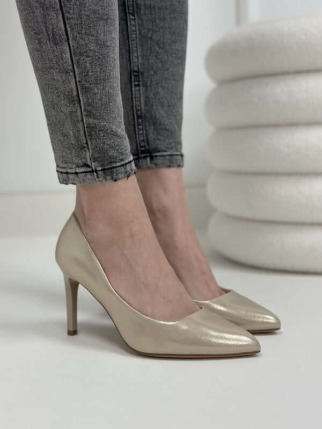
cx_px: 161
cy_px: 214
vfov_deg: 39.7
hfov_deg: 30.3
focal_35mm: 48
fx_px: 595
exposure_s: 1/100
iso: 125
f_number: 1.78
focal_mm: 6.86
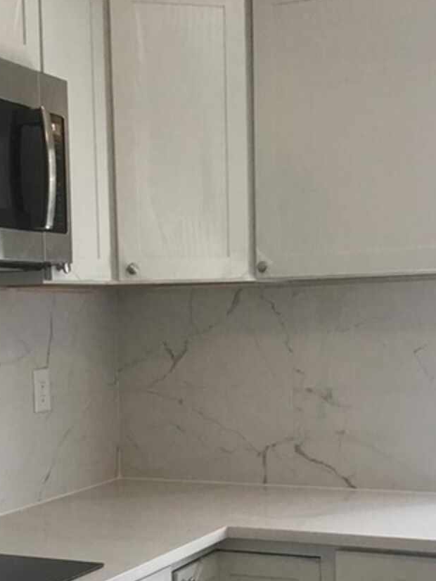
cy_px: 428
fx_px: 1074
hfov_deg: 22.8
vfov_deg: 29.8
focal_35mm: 64
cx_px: 136
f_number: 2.4
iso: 50
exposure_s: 1/30
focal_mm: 3.3
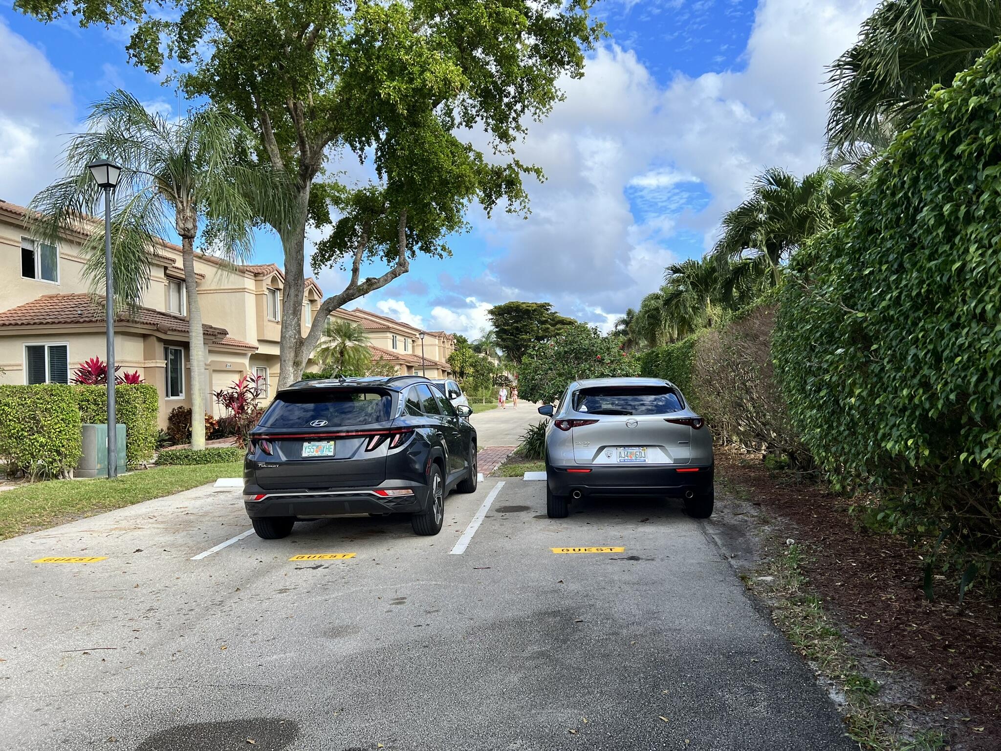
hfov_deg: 67.3
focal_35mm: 26
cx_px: 500
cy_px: 376
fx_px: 752
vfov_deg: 53.1
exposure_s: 1/2045
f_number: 1.5
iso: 50
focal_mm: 5.7
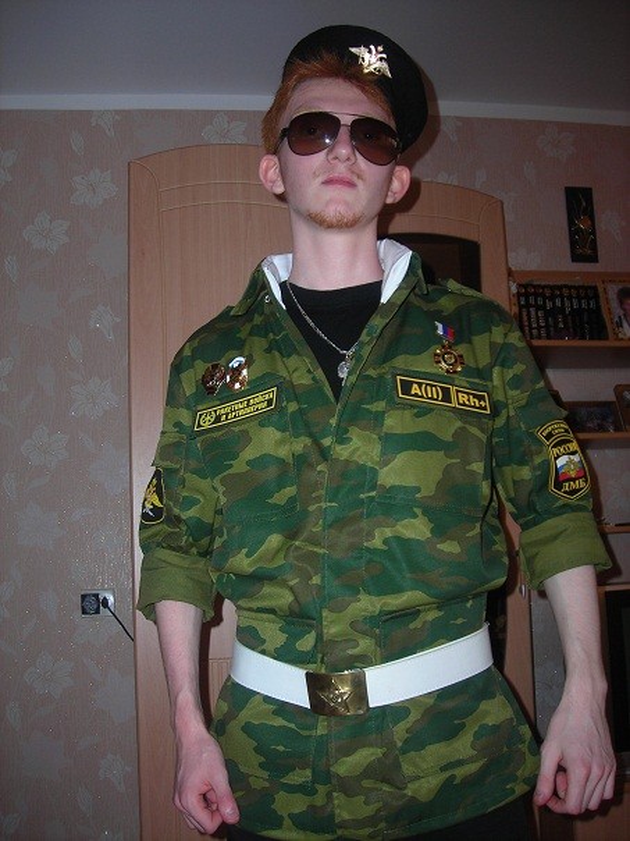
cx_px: 315
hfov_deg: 37.7
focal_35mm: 38
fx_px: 922
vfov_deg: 49.0
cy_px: 420
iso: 51
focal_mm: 6.3
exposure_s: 1/60.1
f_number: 3.2
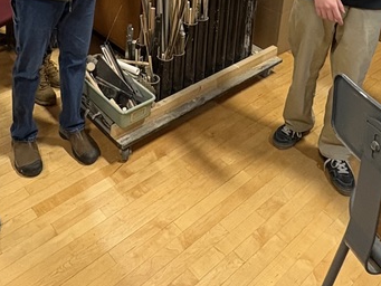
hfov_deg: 44.0
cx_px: 122
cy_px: -99
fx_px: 462
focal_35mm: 42
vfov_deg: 27.7
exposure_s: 1/60
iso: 400
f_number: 2.2
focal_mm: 2.22
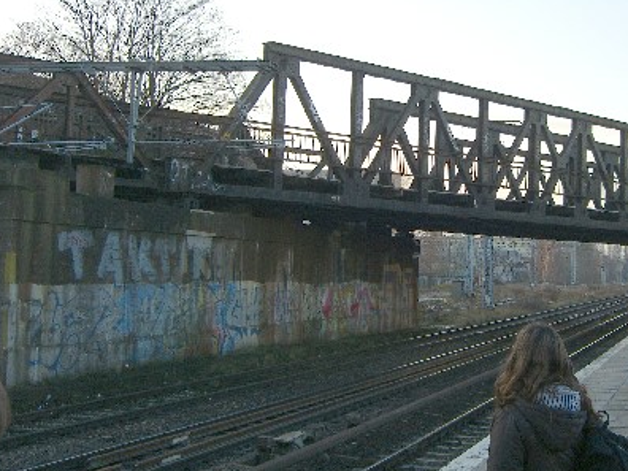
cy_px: 199
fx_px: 1016
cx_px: 423
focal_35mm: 56
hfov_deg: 34.0
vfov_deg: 26.1
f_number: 2.8
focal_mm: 7.9
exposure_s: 1/200
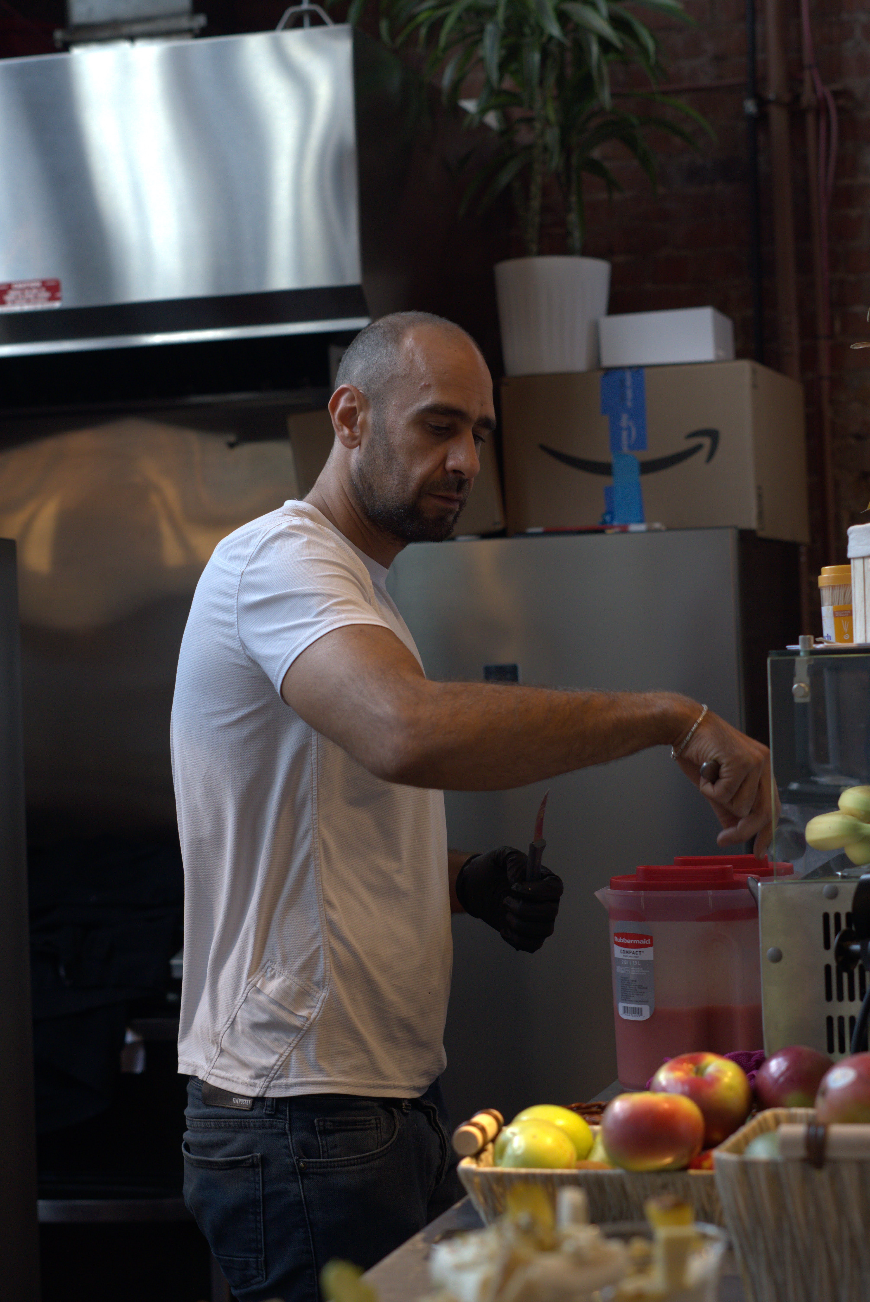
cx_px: 435
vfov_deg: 27.0
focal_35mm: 75
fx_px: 2715
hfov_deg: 18.2
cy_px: 651
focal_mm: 50
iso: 1000
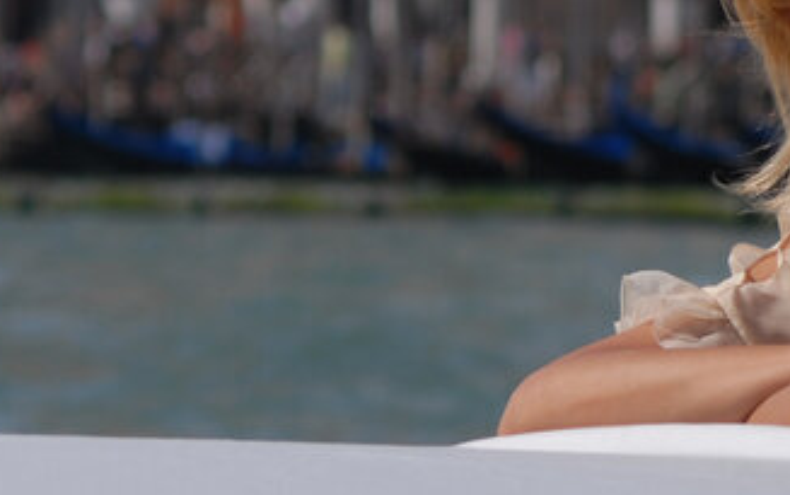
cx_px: 1090
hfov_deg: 4.1
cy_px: -157
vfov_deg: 2.6
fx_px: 11054
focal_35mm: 513
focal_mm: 102
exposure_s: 1/1000
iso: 100
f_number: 5.6
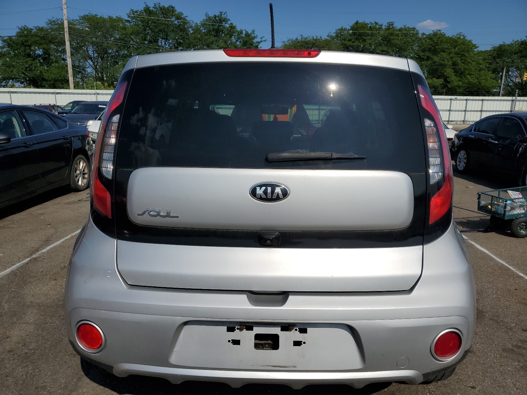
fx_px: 396
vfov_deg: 53.1
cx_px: 264
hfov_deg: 67.3
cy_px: 198
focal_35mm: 26
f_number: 1.5
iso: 50
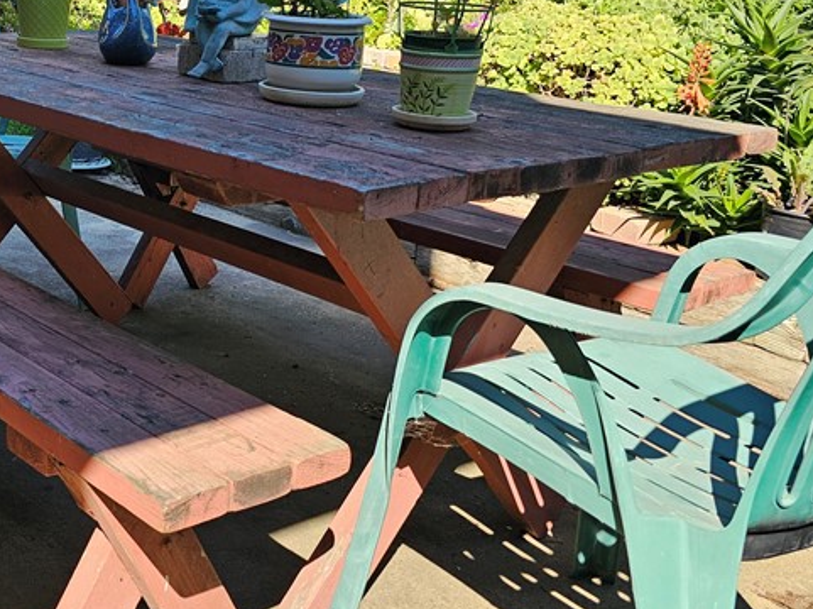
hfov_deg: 35.5
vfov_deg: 29.1
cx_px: 12
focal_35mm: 49
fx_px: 1150
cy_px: 142
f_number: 1.7
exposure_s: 1/240
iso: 10
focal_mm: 6.3
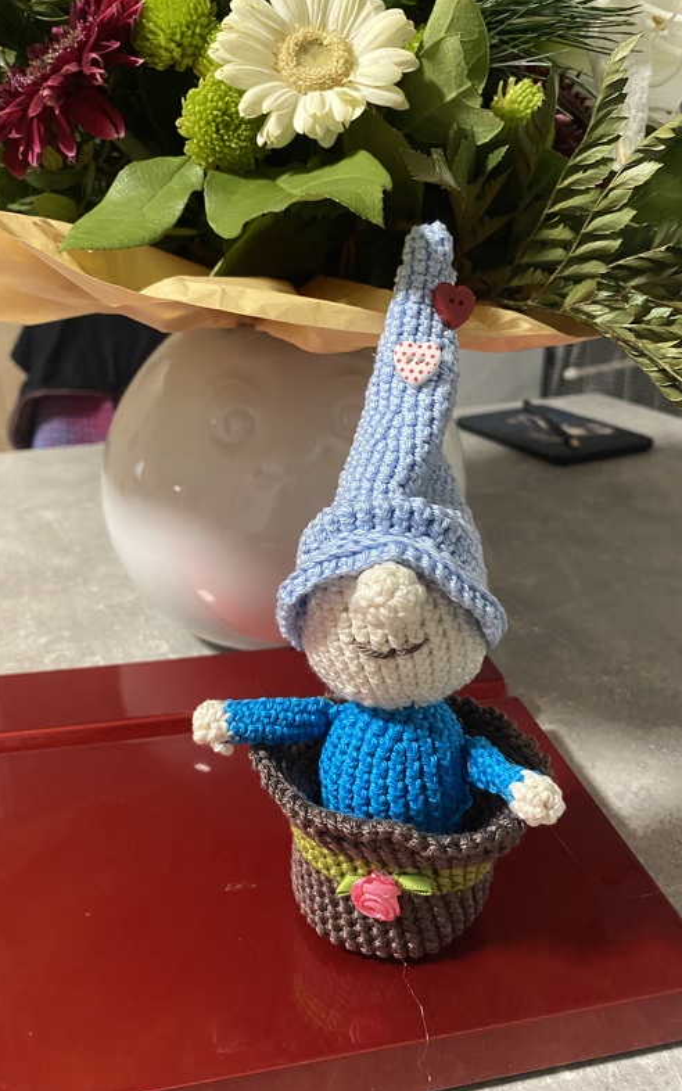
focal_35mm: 28
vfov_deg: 66.5
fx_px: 833
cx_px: 344
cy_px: 541
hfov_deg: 44.5
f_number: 1.8
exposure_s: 1/35
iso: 640
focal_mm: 4.25
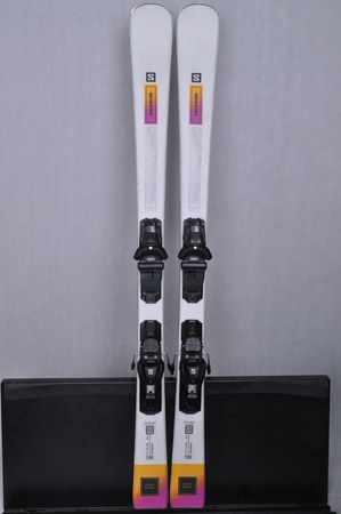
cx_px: 170
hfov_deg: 34.1
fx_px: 555
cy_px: 257
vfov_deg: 49.6
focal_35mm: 39
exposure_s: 1/125
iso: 3200
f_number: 9.5
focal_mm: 26
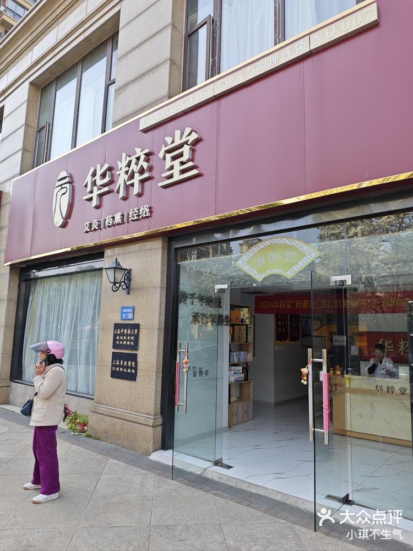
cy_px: 276
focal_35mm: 23
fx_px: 366
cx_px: 206
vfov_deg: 73.9
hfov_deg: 58.8
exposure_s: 1/714
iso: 50
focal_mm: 6.55
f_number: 1.6
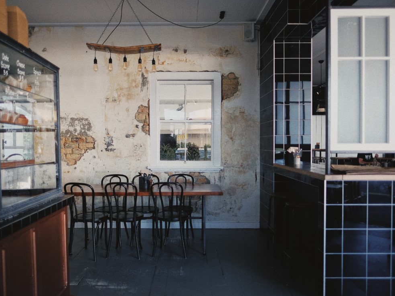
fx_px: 308
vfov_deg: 51.3
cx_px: 186
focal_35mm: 27
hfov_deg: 65.3
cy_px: 150
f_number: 1.4
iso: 800
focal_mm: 16
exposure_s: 1/750
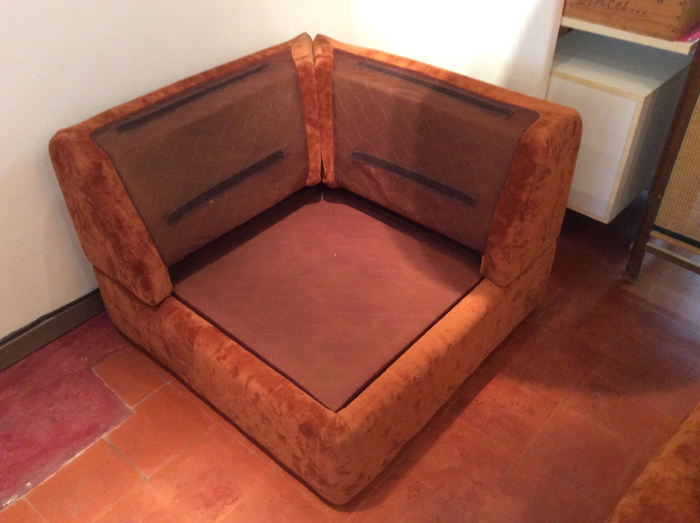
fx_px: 646
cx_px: 350
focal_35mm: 32
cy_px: 262
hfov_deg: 56.9
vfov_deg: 44.1
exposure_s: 1/20
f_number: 2.4
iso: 250
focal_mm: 3.3
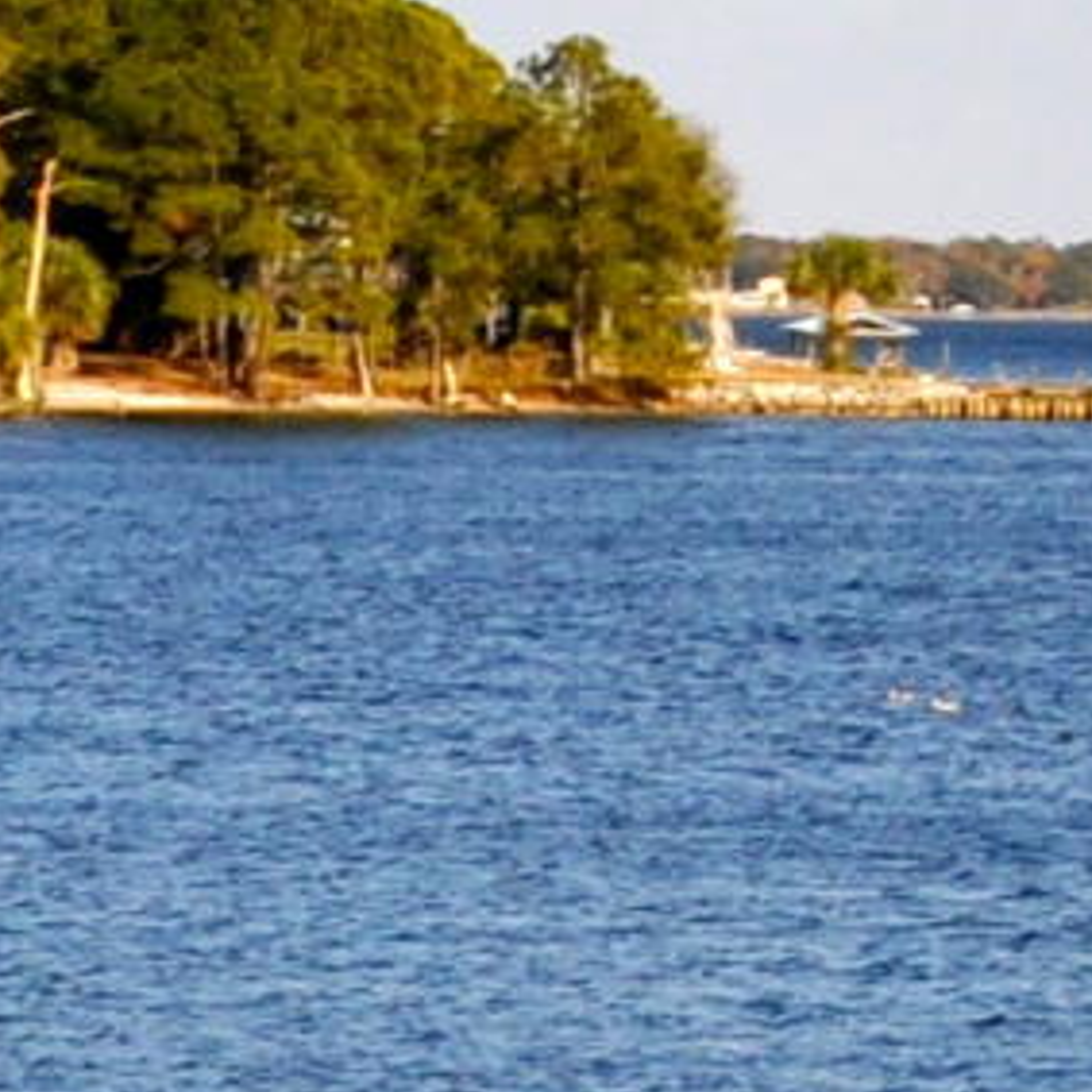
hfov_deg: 5.3
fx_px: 11564
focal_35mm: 324
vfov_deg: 5.4
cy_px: -297
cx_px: 2045
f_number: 10
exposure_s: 1/400
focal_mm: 24
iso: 200
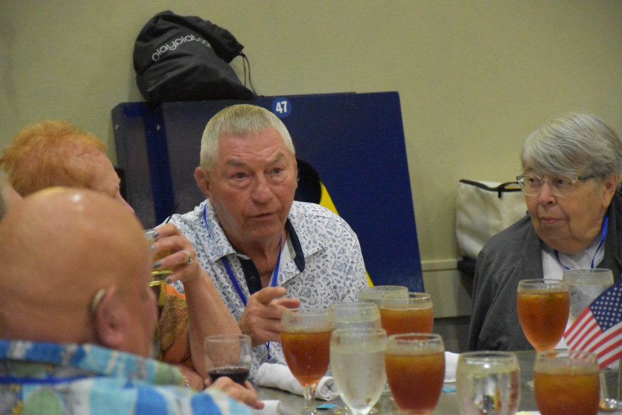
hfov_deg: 13.0
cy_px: 208
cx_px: 311
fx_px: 2721
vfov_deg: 8.7
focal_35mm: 158
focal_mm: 105
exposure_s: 1/125
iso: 10000
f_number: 5.6
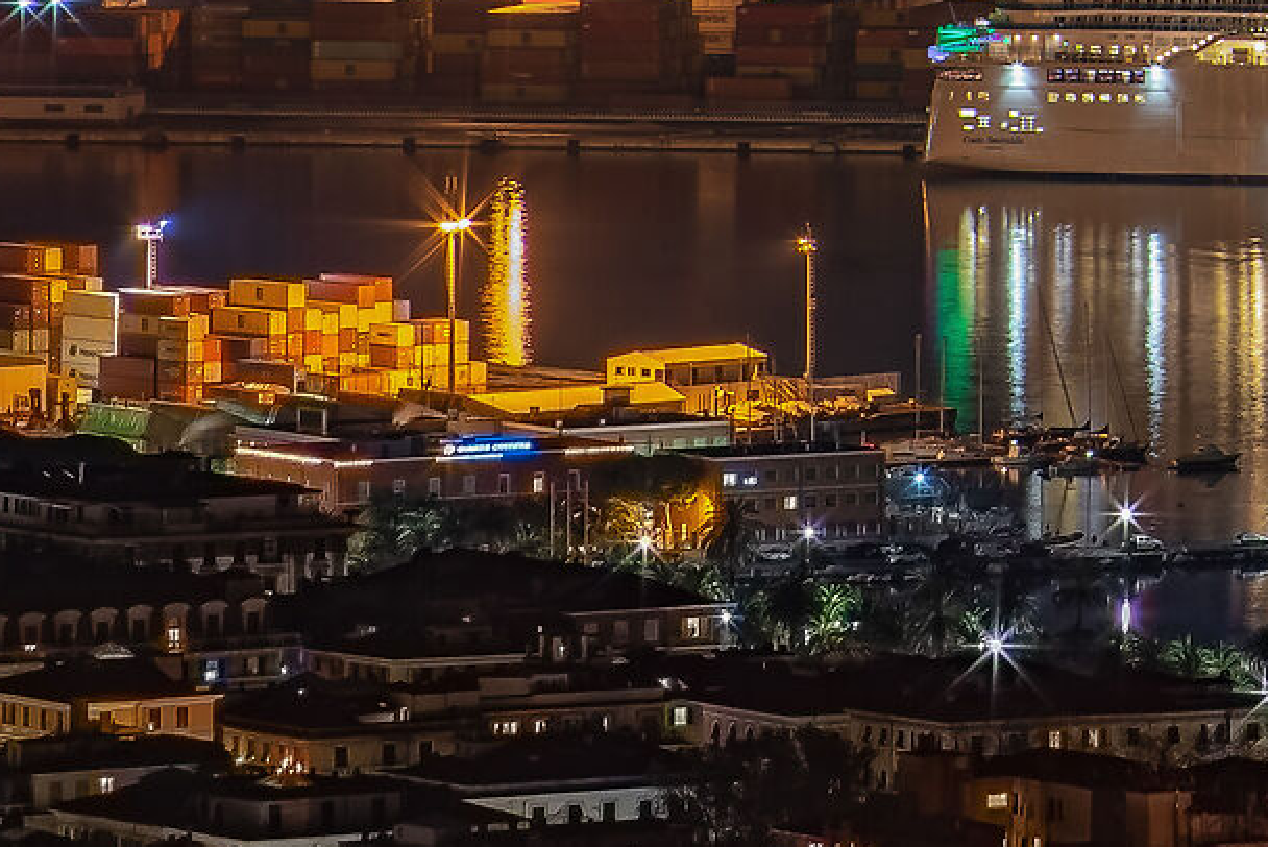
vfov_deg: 2.0
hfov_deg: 3.1
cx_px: 2060
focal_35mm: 671
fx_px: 23644
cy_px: -442
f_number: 11
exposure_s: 8
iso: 100
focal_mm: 170
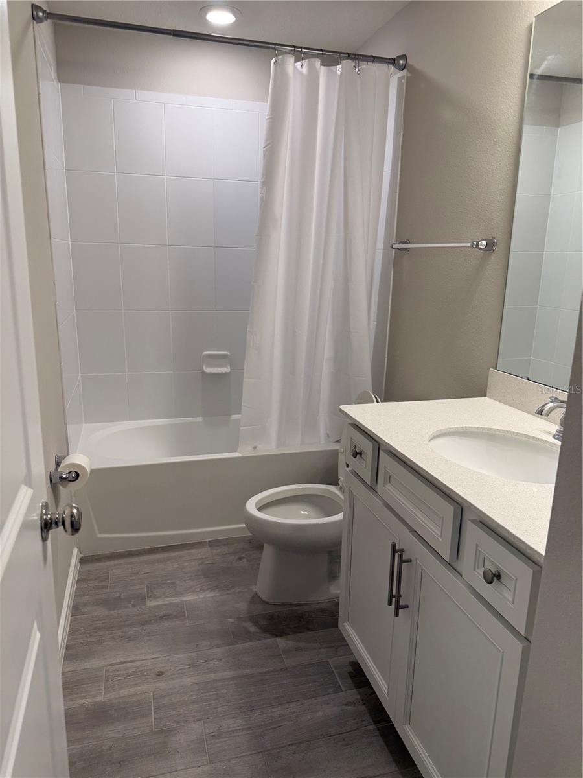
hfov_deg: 56.8
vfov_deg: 71.6
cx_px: 292
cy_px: 389
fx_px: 539
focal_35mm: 24
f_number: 1.78
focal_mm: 6.76
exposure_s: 1/120
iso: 100
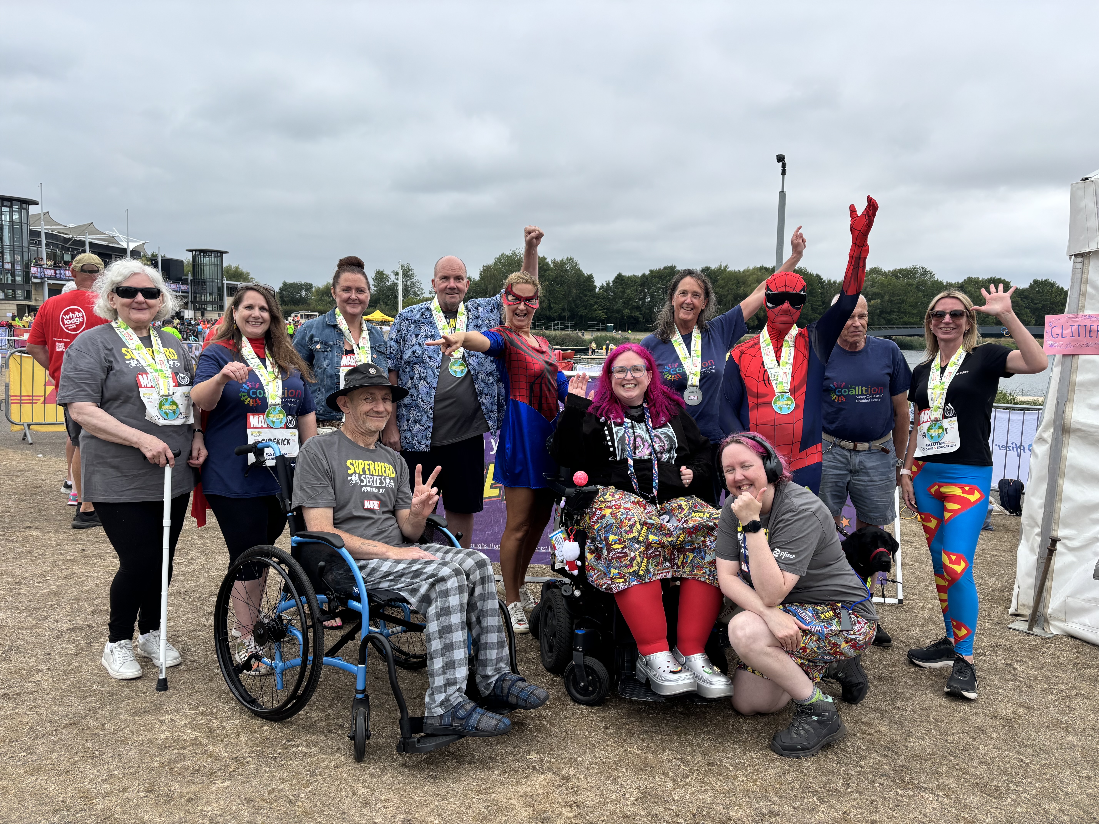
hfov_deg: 67.3
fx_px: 825
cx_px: 550
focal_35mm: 26
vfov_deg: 53.1
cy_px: 412
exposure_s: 1/1205
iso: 50
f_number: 1.6
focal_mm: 5.96
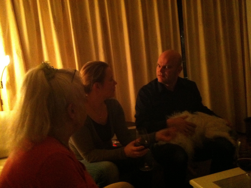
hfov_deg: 52.7
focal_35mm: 35
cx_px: 126
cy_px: 94
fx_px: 253
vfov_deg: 40.6
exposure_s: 1/15
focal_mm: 3.85
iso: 1000
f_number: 2.8
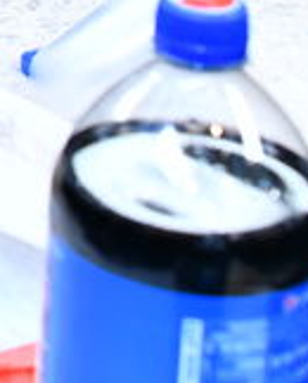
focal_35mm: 227
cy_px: -677
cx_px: -580
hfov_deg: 6.3
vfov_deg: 7.6
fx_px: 2582
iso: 2000
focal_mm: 28
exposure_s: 1/125
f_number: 5.6
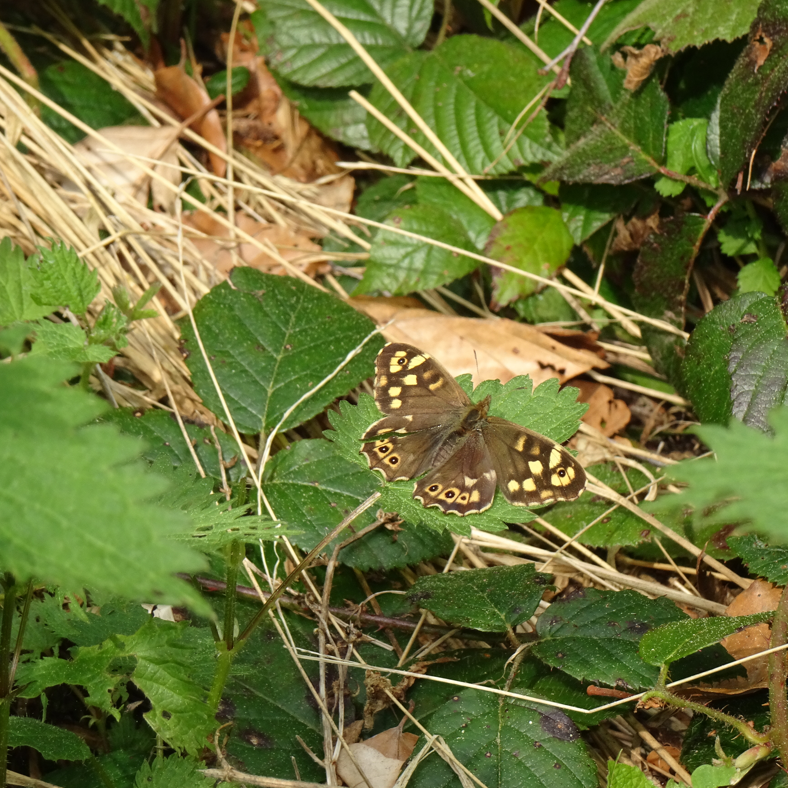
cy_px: 415
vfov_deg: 8.3
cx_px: 477
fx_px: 5434
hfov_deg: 8.3
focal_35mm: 211
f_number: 5.6
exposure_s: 1/200
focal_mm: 28.74
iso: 100
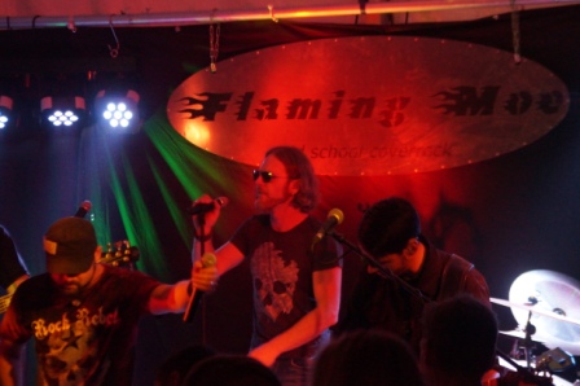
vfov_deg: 8.3
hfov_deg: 12.5
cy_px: 193
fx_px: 2656
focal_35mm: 165
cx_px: 290
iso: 3200
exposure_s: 1/60
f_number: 5.6
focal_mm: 110
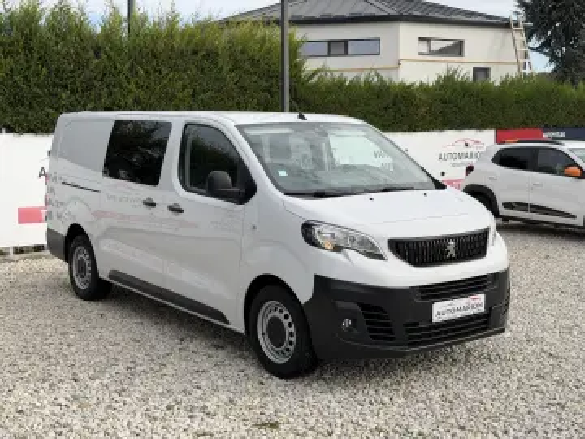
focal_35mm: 48
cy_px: 220
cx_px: 292
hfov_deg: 39.7
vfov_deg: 30.3
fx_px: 811
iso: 64
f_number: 1.78
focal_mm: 6.76
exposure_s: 1/3378
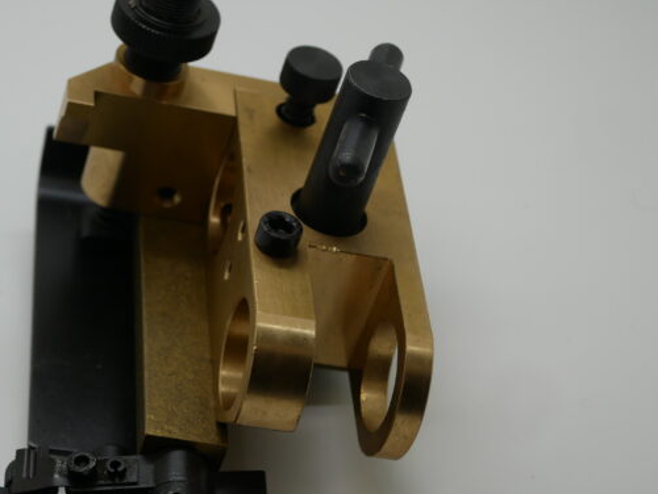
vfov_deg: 15.4
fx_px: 1827
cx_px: 199
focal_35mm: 96
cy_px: 278
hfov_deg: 20.3
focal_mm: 30
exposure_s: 1/200
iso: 200
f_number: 4
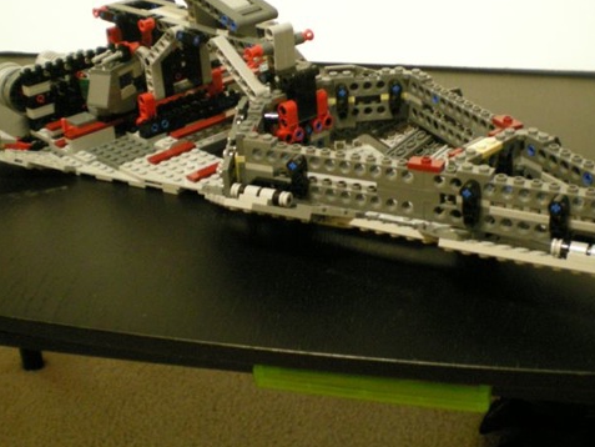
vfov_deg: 28.4
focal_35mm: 51
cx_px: 332
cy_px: 156
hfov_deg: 37.4
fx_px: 877
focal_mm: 6.3
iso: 381
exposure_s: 1/8
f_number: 3.1
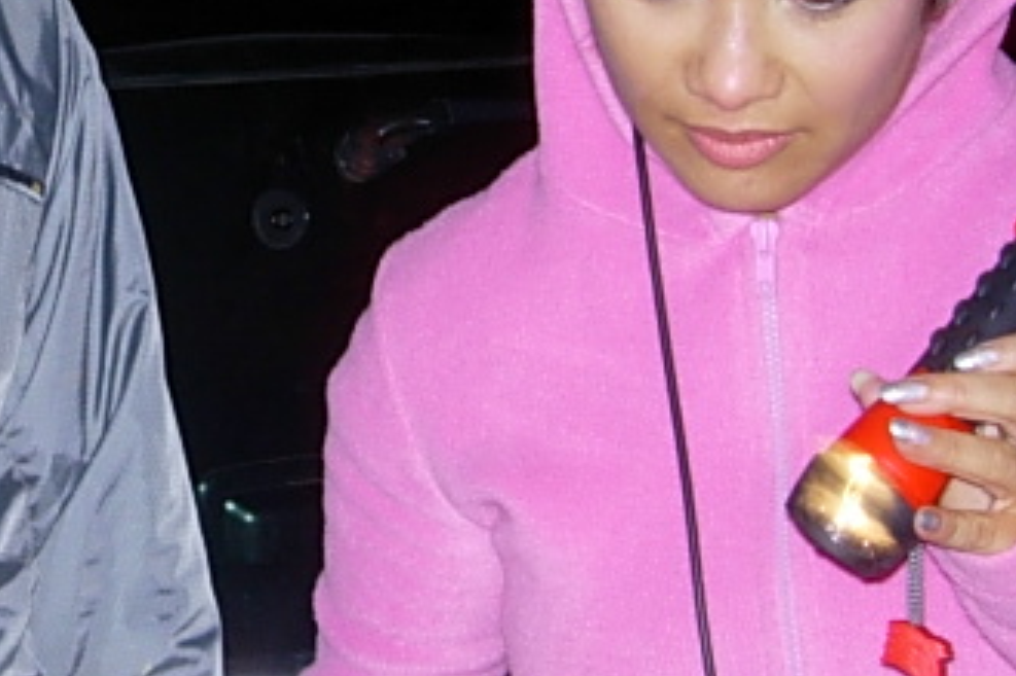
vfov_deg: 11.1
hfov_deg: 16.5
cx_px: 120
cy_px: 127
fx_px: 3469
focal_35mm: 123
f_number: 2.8
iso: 79
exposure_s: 1
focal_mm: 7.8
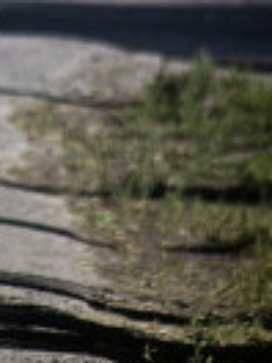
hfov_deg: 1.2
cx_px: -34
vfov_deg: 1.6
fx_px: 13327
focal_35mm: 1272
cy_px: -12
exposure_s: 1/500
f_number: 5.6
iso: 100
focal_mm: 300
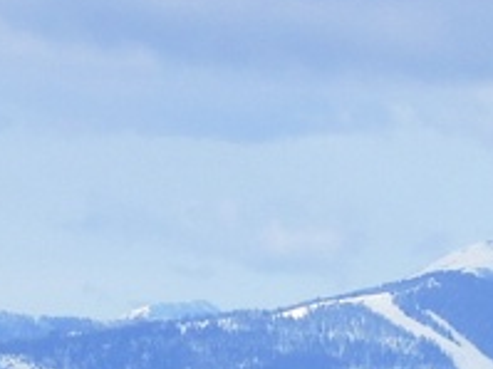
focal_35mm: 1075
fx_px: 15301
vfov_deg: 1.4
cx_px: 763
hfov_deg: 1.8
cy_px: 686
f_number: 5.6
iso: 100
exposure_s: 1/320
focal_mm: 40.1
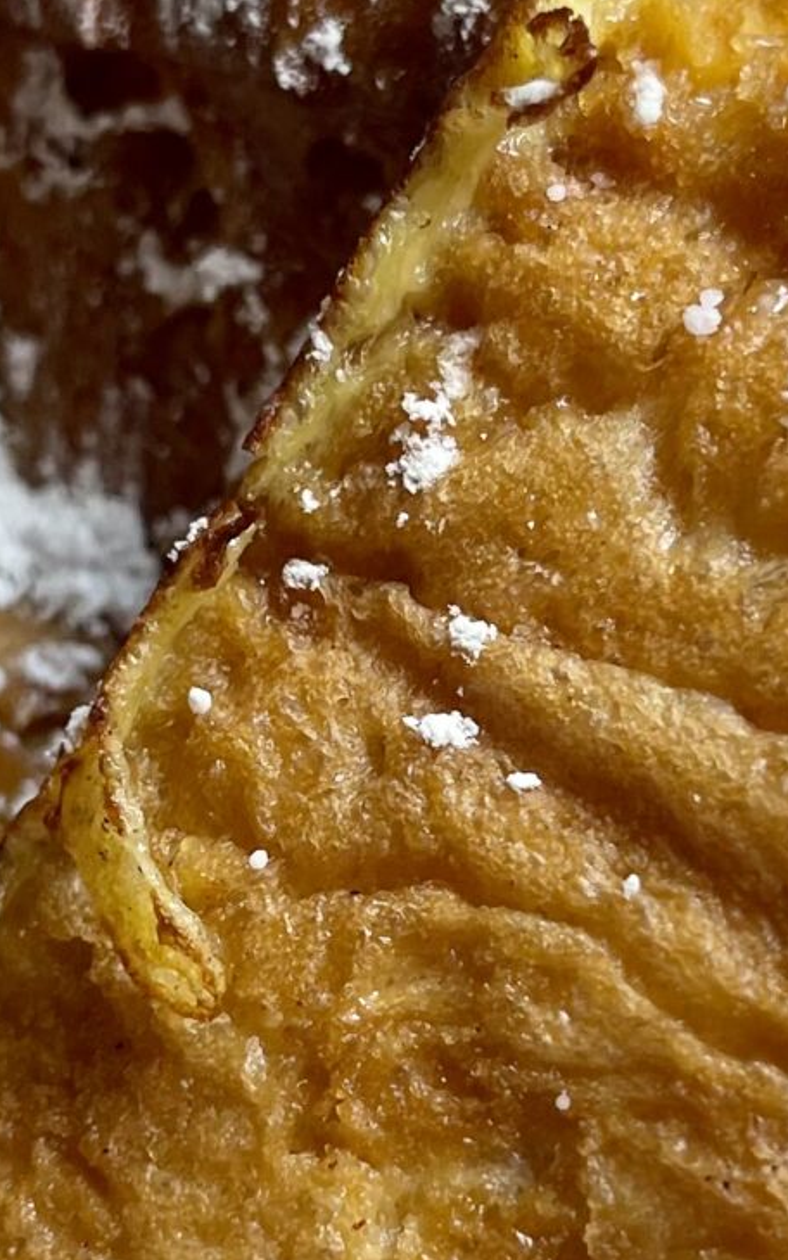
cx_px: 297
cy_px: 824
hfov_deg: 14.1
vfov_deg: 22.2
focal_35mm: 93
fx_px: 3194
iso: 64
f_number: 1.6
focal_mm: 5.1
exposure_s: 1/120
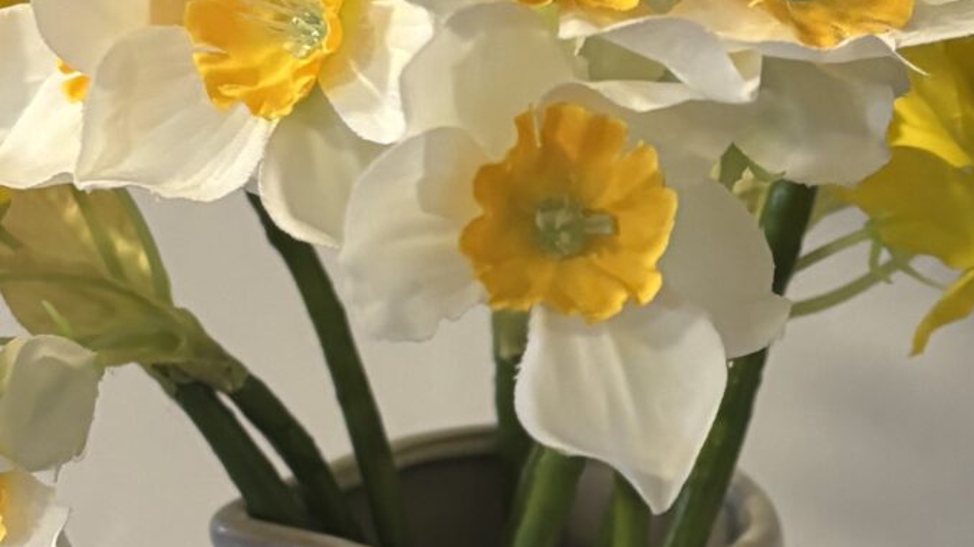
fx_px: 2763
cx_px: 506
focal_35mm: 107
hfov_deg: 20.0
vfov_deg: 11.2
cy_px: 484
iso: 250
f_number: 1.6
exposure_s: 1/50
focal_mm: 5.96
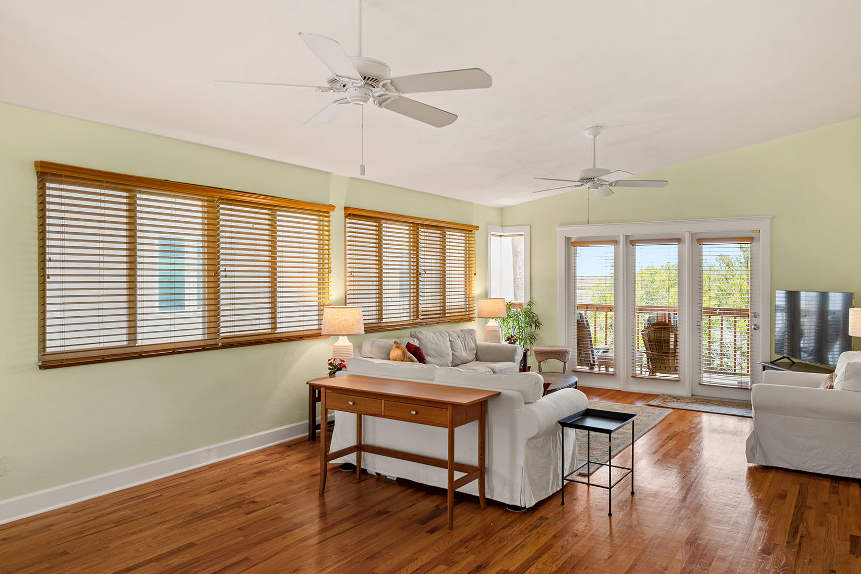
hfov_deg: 73.7
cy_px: 292
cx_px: 458
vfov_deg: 53.1
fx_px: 574
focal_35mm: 24
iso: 250
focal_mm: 22
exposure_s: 1/5
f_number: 8
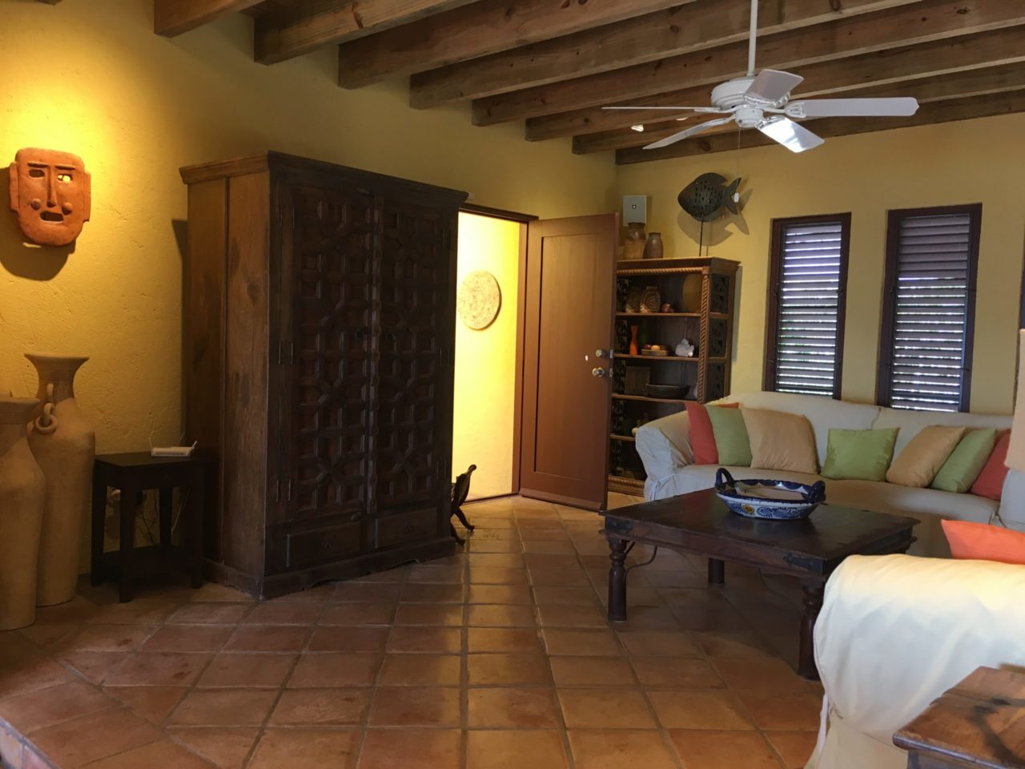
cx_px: 512
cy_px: 384
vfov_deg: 48.2
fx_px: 859
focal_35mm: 29
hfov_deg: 61.7
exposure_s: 1/30
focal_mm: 4.15
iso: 64
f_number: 2.2
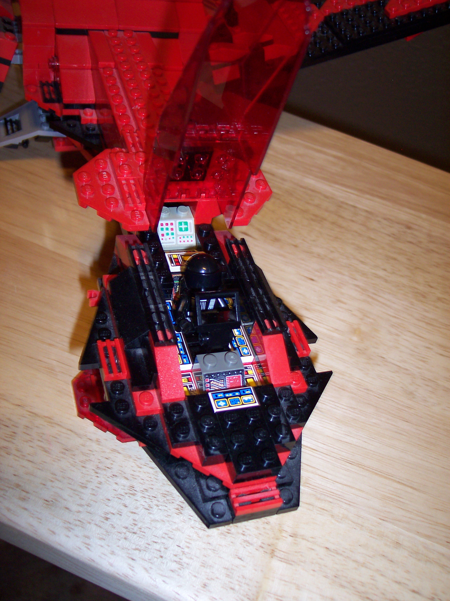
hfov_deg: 37.7
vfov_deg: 49.0
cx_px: 225
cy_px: 300
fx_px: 659
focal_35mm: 38
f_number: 2.8
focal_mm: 8
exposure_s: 1/30
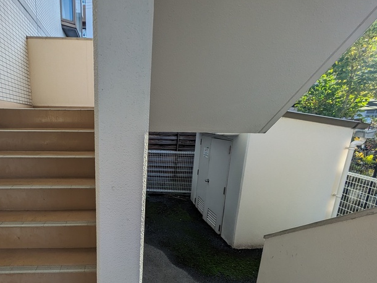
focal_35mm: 22
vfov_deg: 59.9
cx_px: 122
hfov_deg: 73.8
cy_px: 186
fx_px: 240
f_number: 2.2
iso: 47
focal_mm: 1.83
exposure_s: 1/382
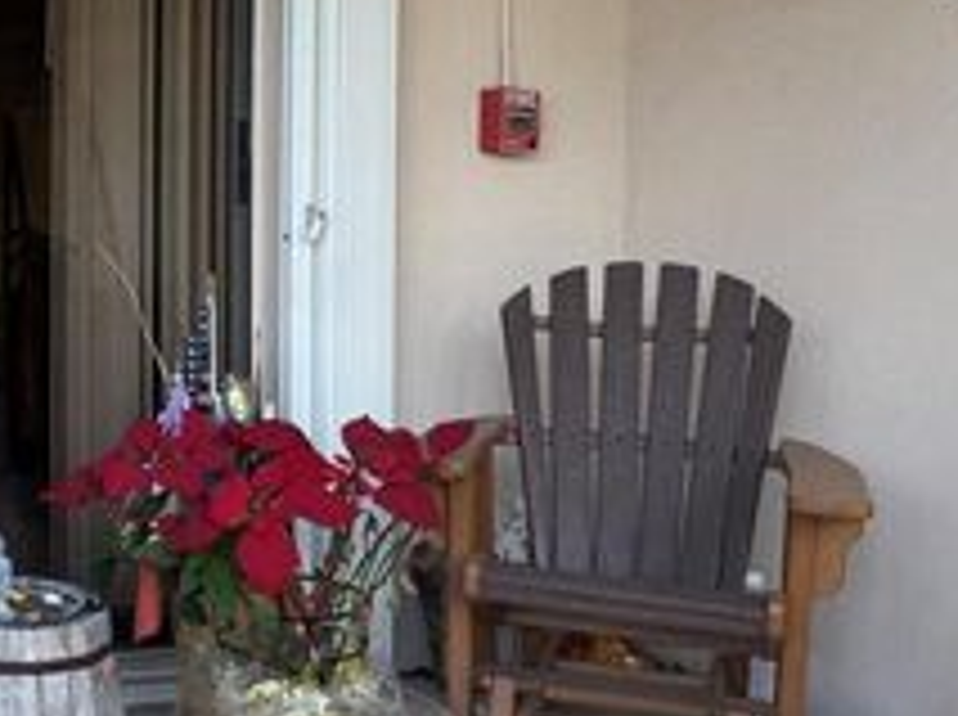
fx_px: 1851
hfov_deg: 25.7
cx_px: -216
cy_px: 187
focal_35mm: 67
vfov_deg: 21.7
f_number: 1.78
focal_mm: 6.76
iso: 80
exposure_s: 1/440
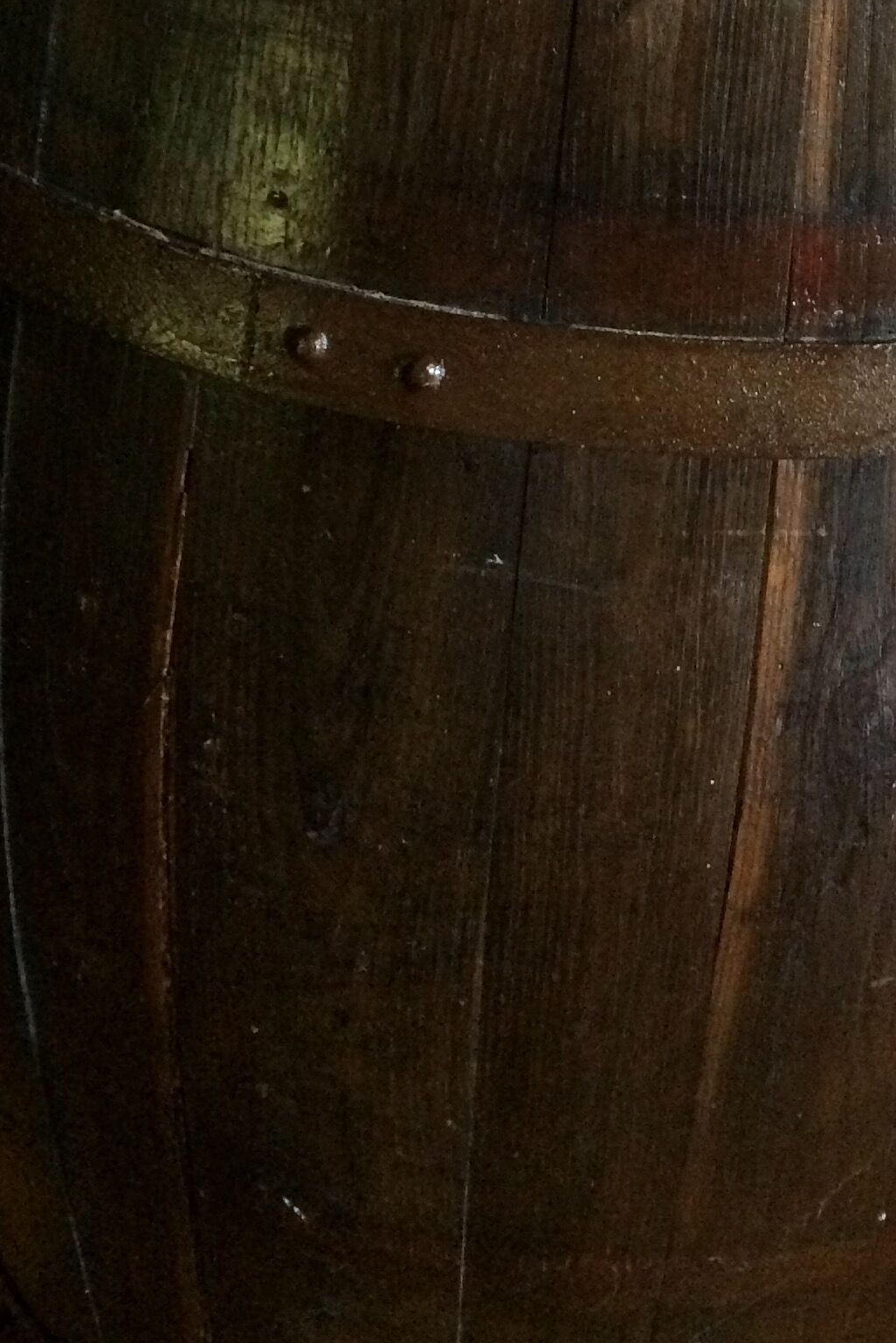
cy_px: 72
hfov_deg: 21.0
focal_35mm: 64
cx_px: 693
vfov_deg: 29.8
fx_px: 2388
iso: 320
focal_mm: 4.15
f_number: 2.2
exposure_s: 1/20
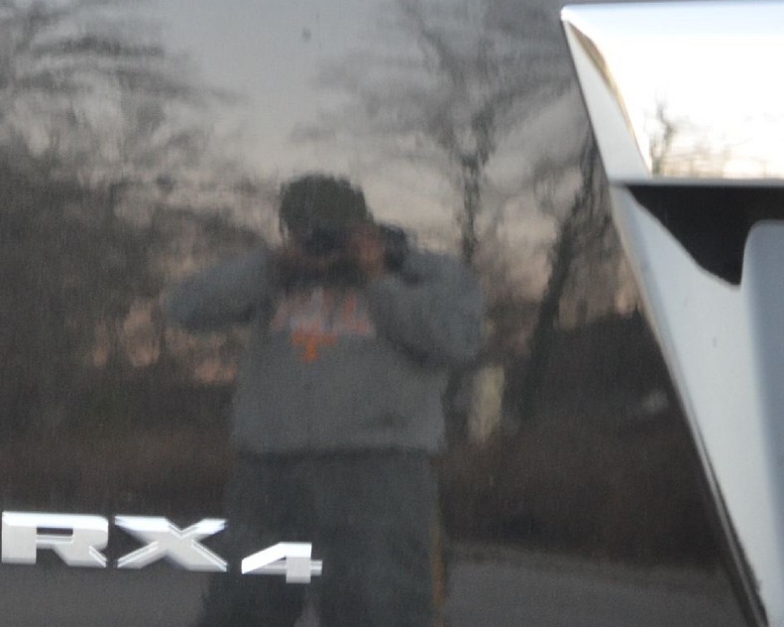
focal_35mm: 466
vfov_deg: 3.3
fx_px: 10819
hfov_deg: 4.1
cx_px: -425
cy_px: -59
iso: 800
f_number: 7.1
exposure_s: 1/15
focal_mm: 105
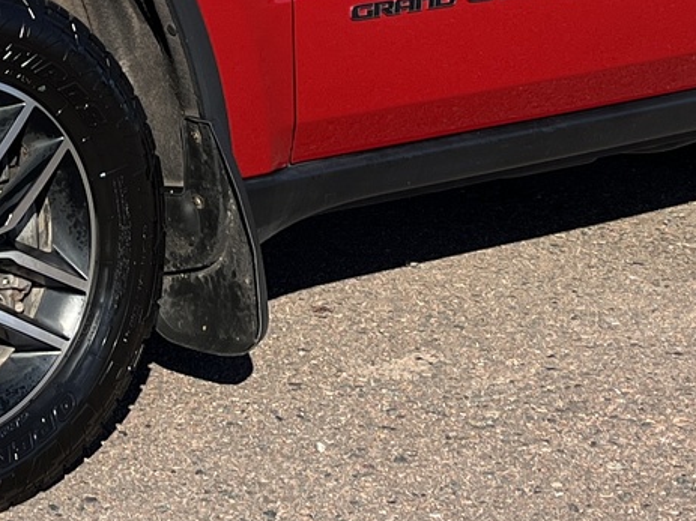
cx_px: 75
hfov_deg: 16.9
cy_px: -156
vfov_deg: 12.5
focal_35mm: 115
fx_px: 2312
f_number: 1.6
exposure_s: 1/2632
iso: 50
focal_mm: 5.1
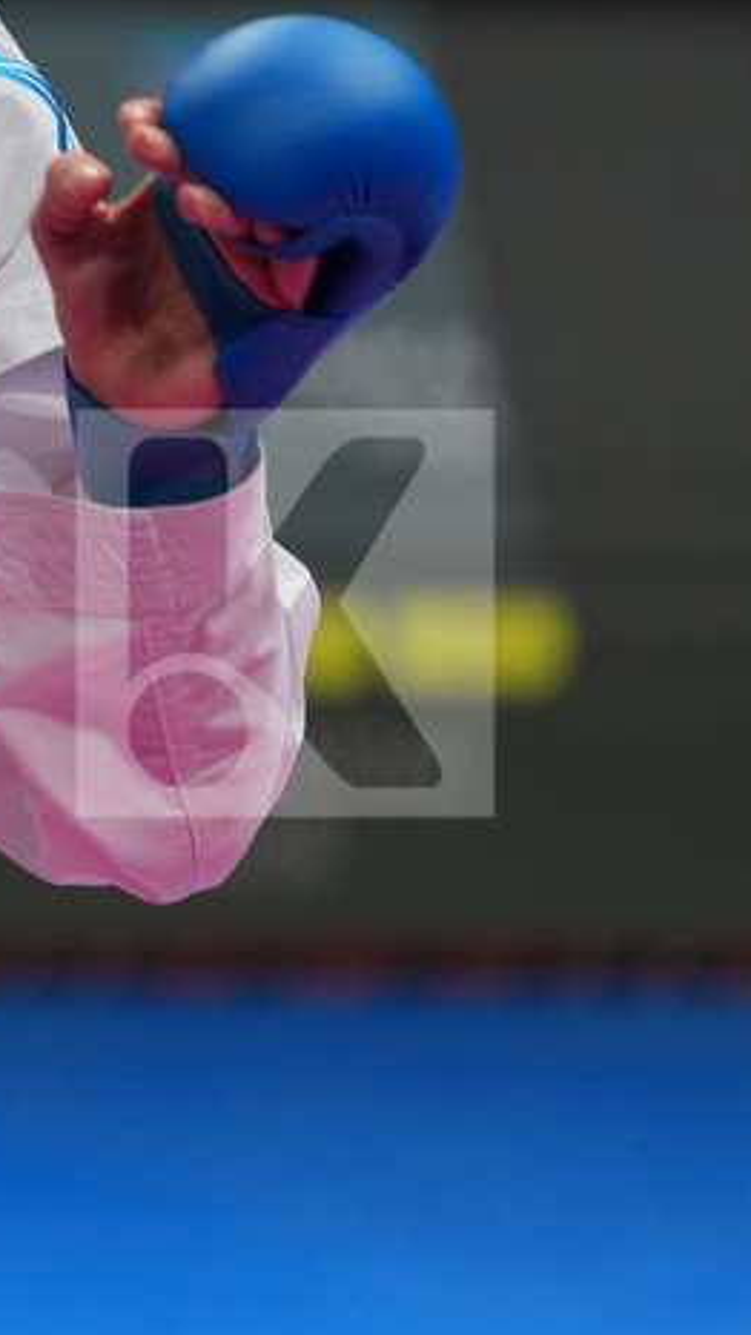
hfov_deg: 2.0
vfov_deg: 3.5
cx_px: -1233
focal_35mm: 611
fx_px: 21638
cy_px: -180
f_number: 2.8
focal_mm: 170
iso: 800
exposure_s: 1/1000
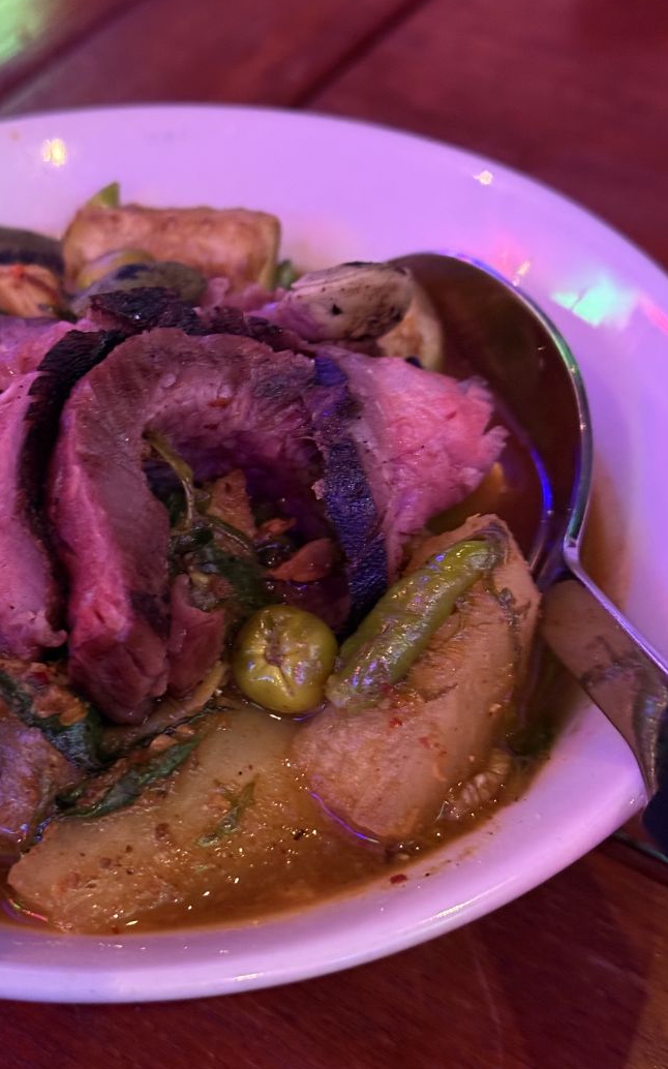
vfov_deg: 33.5
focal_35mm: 61
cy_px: 564
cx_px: 209
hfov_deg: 21.2
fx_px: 1777
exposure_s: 1/34
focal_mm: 6.76
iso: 500
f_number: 1.78
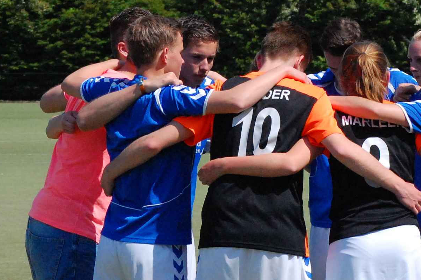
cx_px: 306
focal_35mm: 202
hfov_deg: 10.2
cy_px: 220
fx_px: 2360
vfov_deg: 6.8
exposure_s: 1/2500
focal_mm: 72
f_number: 13
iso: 1600
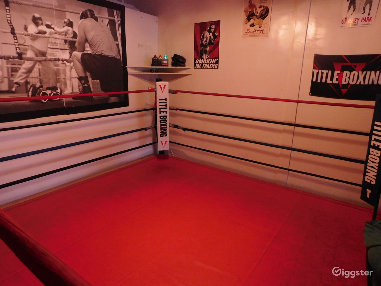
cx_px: 190
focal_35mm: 23
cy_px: 143
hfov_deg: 73.9
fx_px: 253
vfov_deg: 58.9
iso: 400
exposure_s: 1/20
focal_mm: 4
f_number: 3
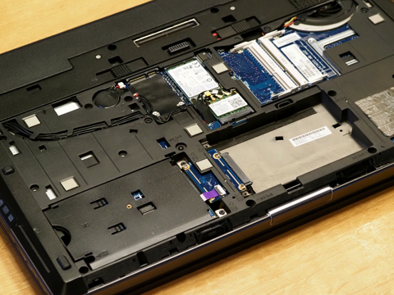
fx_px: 1366
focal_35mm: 120
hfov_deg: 16.4
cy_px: 148
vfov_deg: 12.3
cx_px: 197
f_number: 5.6
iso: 5000
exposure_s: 1/125
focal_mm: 60
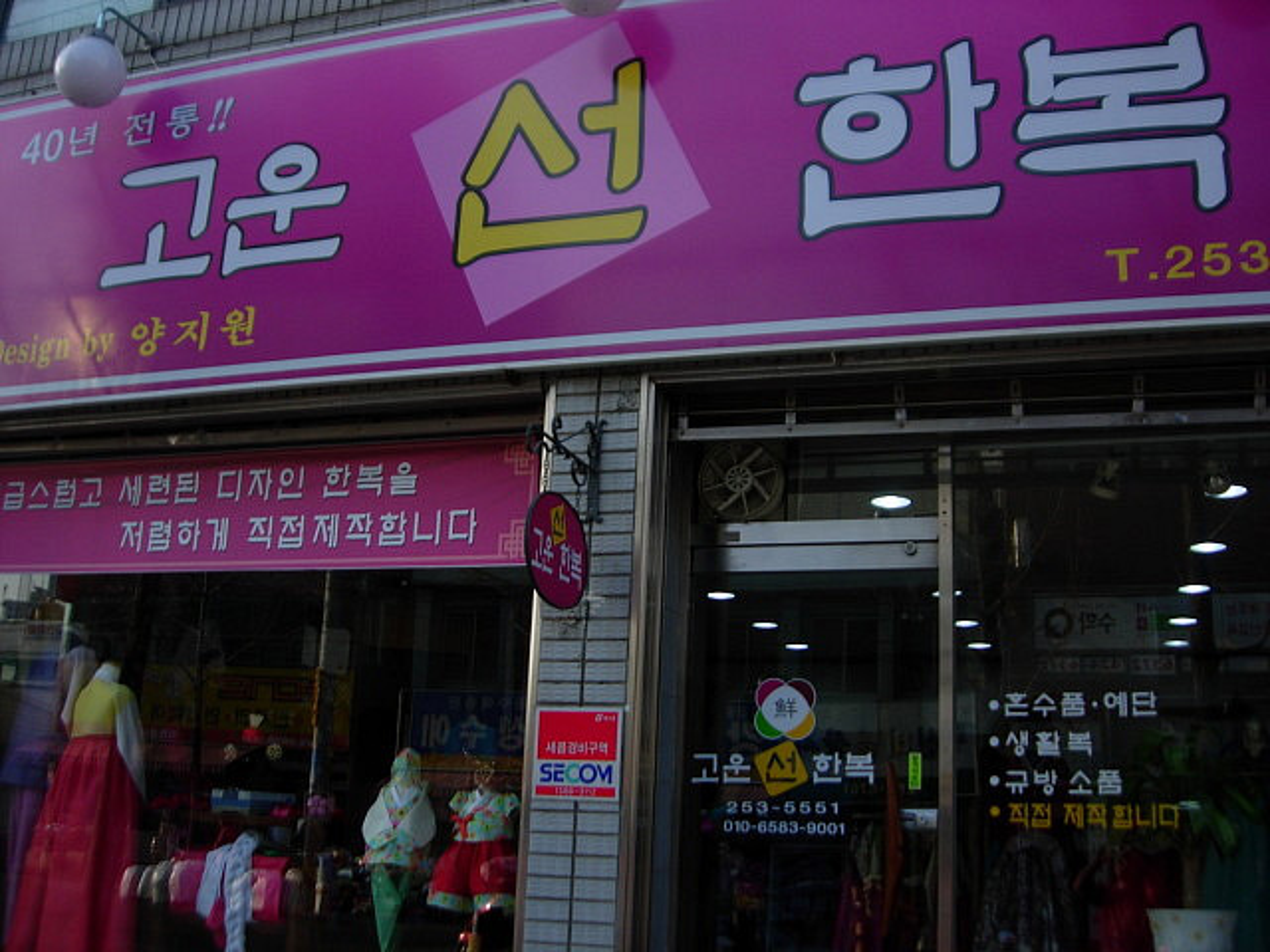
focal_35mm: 38
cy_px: 476
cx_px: 635
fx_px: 1394
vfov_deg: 37.7
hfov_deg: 49.0
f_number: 2.8
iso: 64
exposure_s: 1/456
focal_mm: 7.8
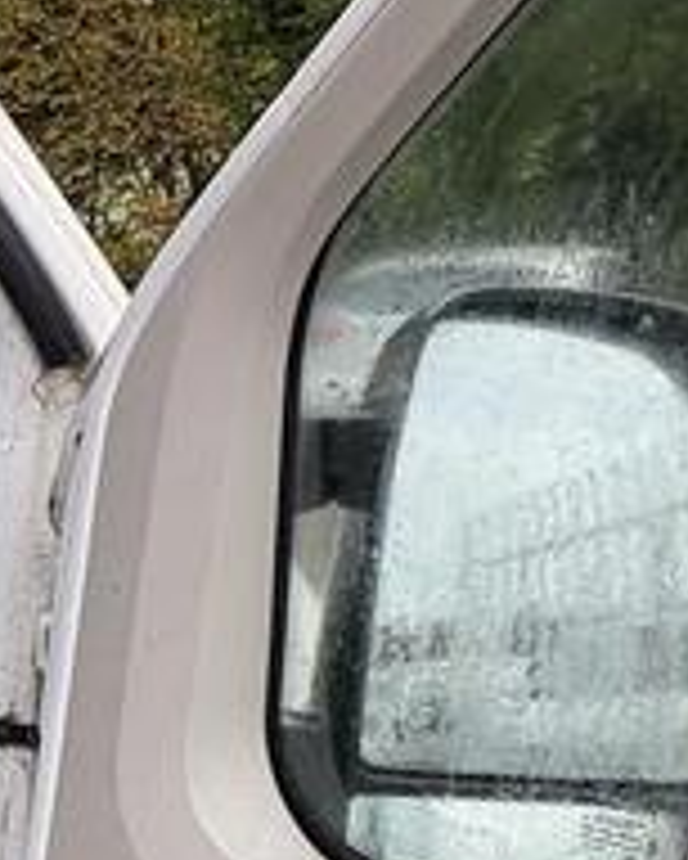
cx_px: -778
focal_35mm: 64
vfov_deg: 28.8
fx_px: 1628
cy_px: 702
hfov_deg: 16.5
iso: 40
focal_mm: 2.22
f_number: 2.2
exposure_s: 1/104
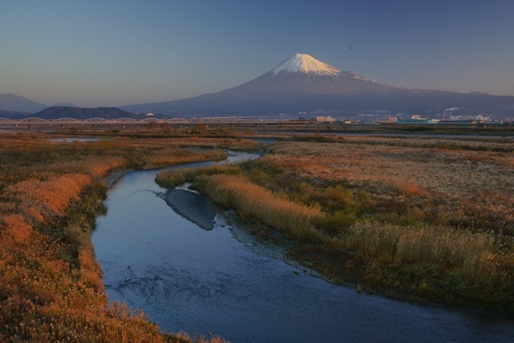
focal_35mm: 35
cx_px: 257
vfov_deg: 37.9
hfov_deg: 54.4
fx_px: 500
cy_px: 172
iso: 100
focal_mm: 35
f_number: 11
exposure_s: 1/15
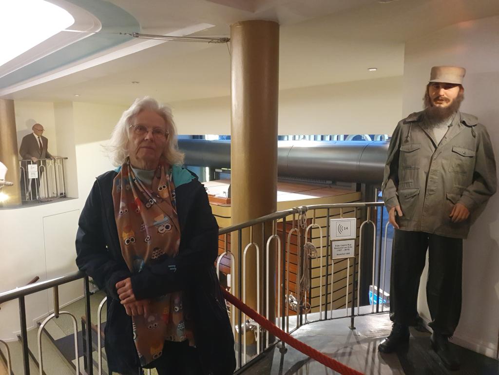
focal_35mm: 26
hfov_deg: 67.3
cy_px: 188
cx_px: 250
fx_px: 375
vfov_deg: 53.1
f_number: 1.5
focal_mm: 4.32
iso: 406
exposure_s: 1/33
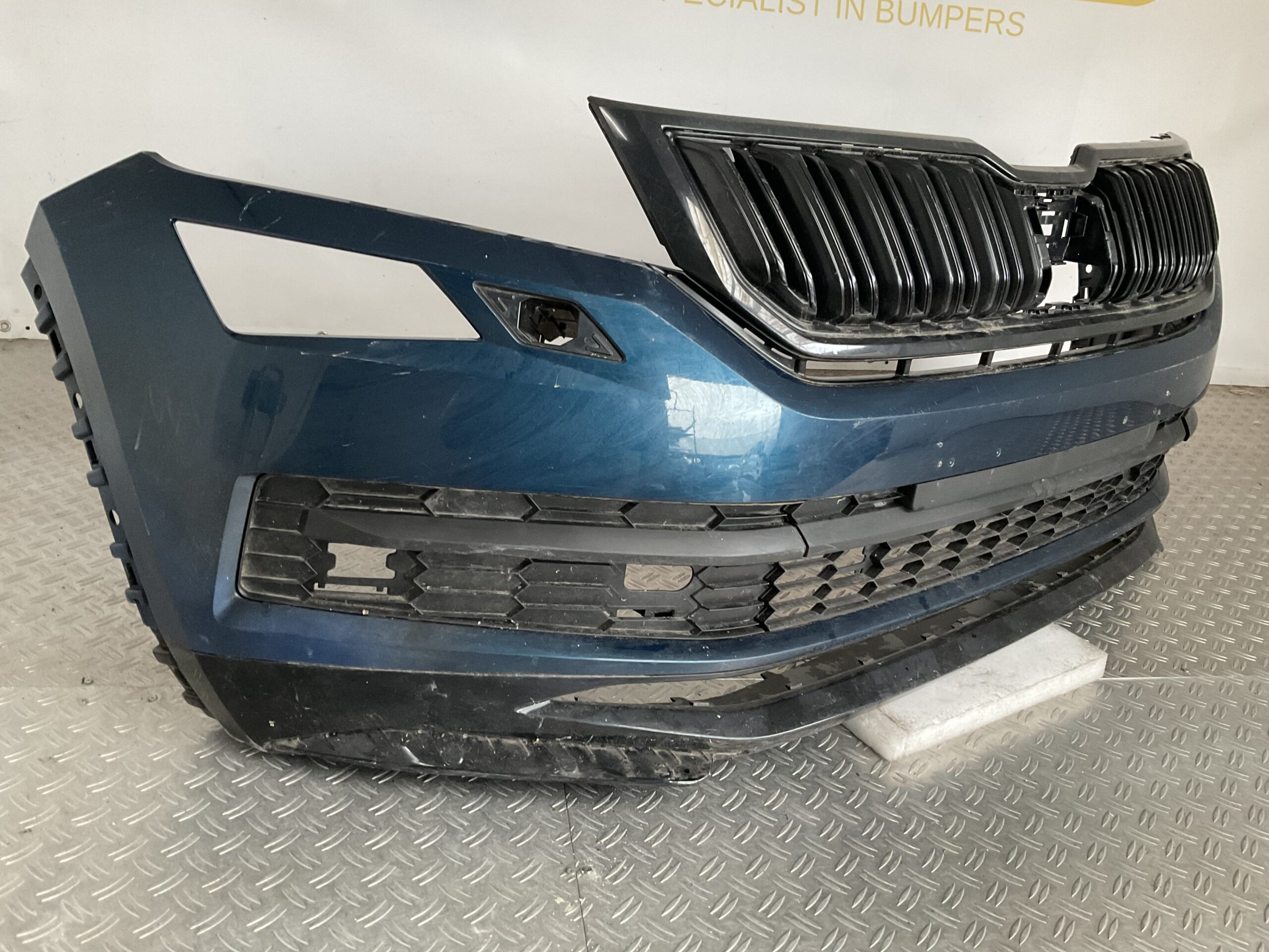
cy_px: 476
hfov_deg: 61.7
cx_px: 634
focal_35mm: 29
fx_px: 1063
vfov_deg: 48.2
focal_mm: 3
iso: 200
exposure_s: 1/33
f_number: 1.8
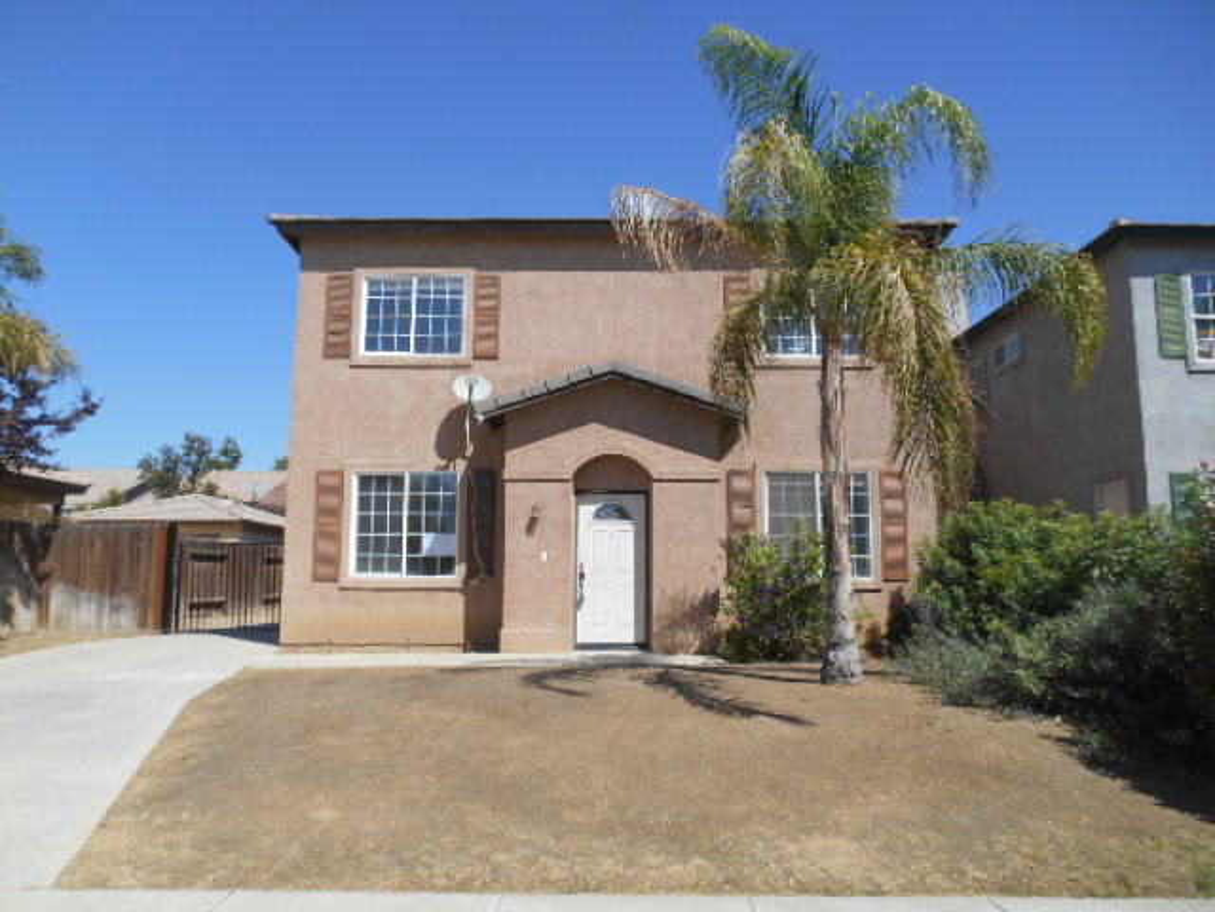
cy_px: 456
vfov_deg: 53.1
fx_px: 913
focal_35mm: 26
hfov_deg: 67.3
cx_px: 608
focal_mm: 4.7
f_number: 3.4
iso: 80
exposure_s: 1/1000
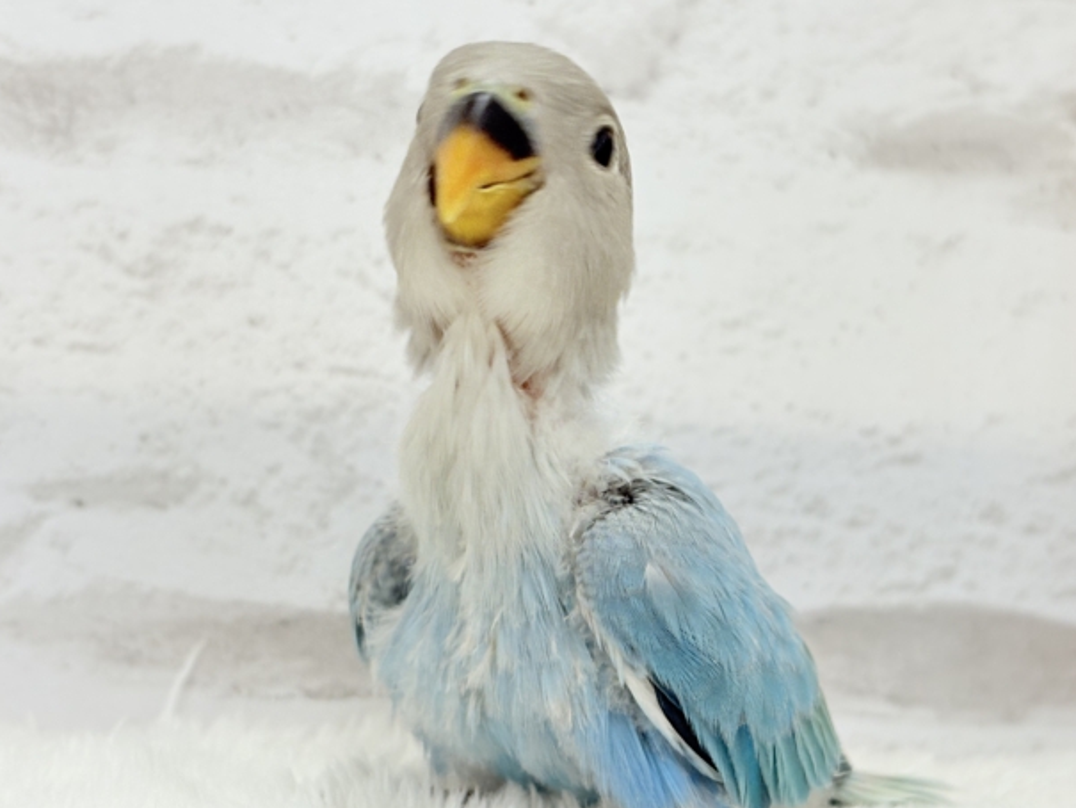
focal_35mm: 55
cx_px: 564
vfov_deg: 26.6
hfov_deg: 34.9
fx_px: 1710
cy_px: 402
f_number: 1.6
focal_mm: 5.96
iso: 80
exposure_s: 1/100
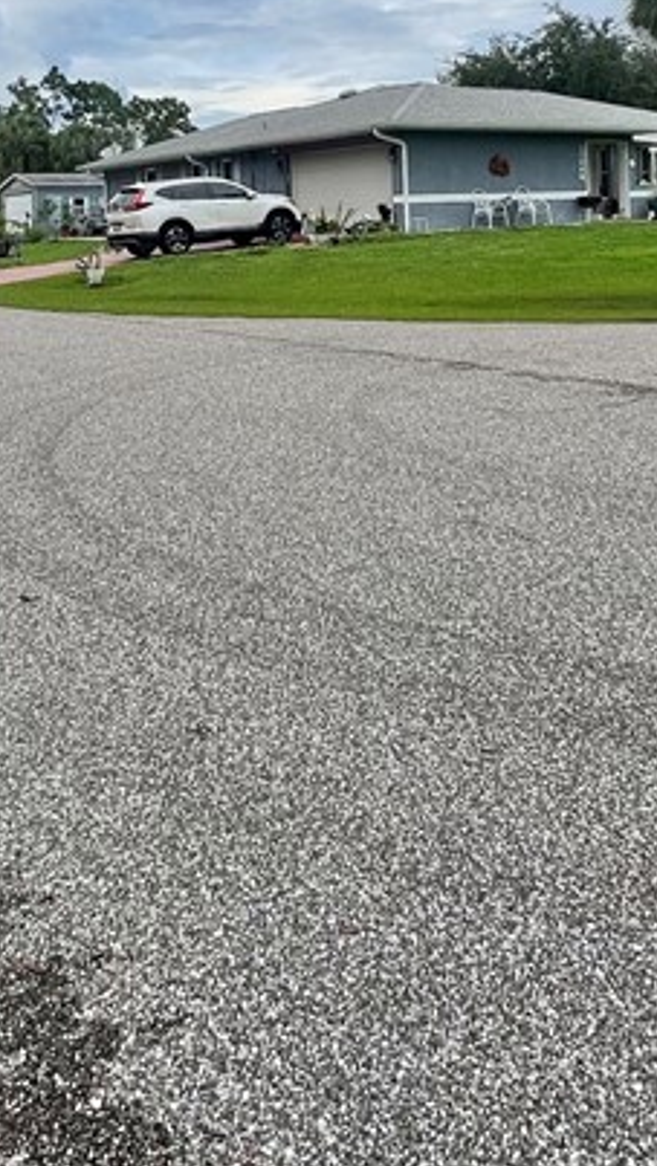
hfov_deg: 32.9
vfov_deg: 50.4
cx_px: 339
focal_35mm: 36
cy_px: 165
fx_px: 1114
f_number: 1.8
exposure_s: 1/1531
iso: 32
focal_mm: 1.57
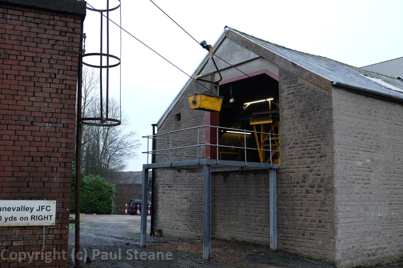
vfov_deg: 35.9
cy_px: 131
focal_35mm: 37
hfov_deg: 51.9
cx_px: 203
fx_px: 414
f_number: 3.2
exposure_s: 1/200
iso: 400
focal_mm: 24.3
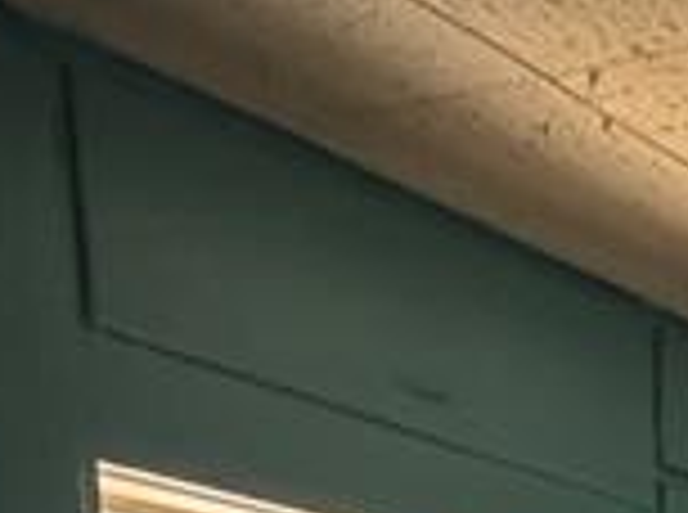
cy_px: 1287
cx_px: 1084
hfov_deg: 18.2
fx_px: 1864
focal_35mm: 94
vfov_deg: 12.1
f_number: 2.2
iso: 1600
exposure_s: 1/37
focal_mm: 2.22
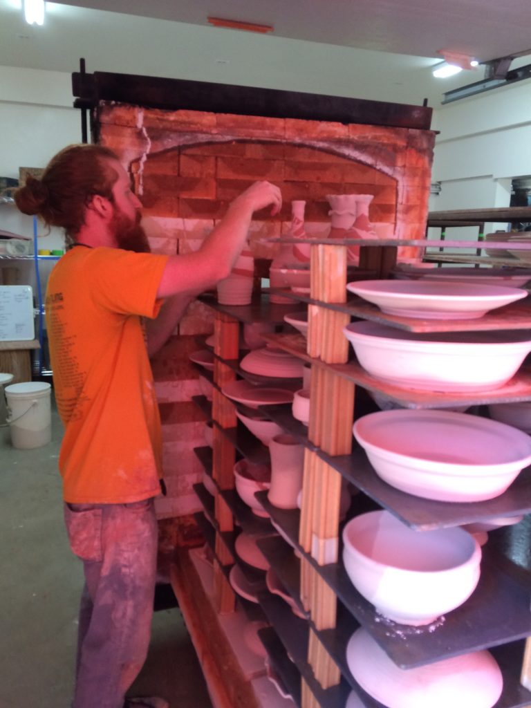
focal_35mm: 29
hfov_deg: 48.2
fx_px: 593
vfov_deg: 61.7
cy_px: 354
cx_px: 266
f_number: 2.2
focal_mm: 4.15
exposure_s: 1/30
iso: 50
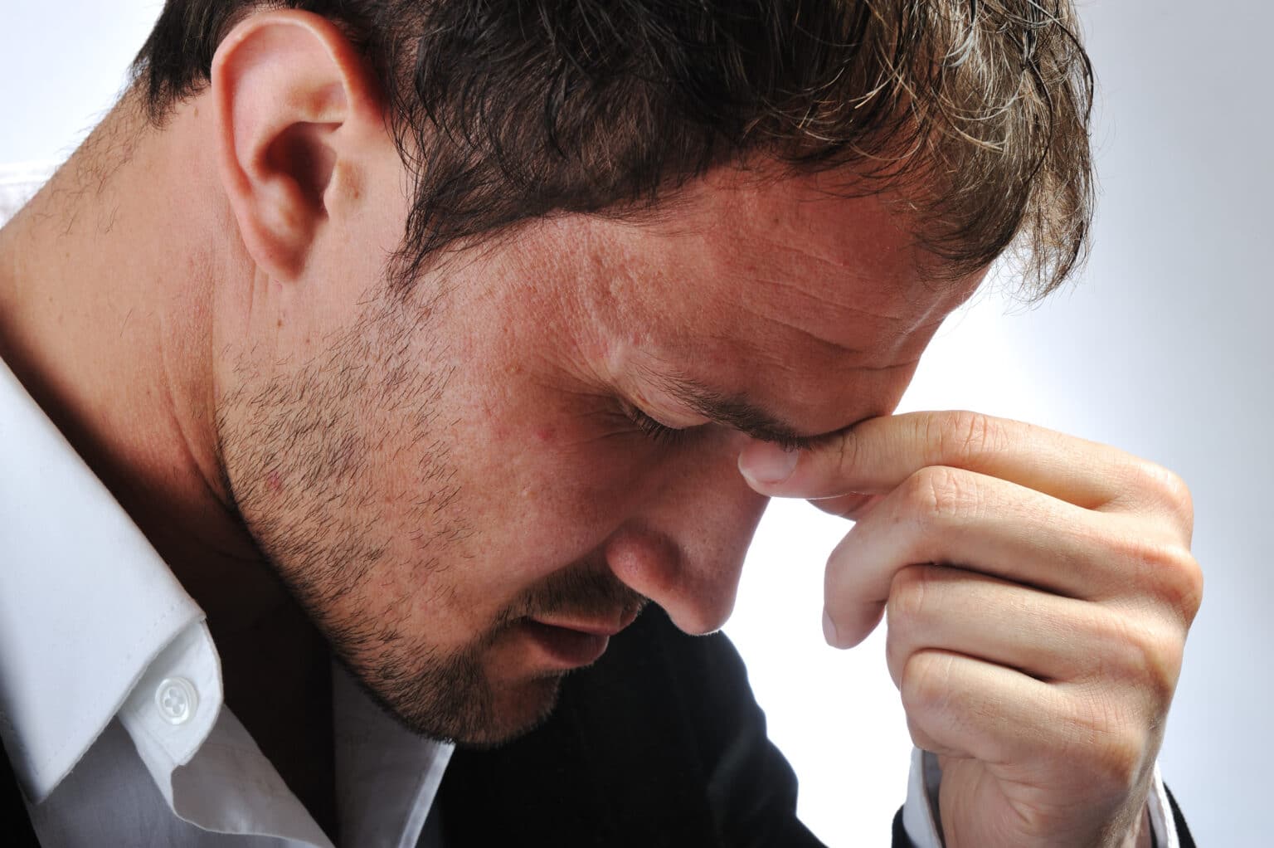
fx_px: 2476
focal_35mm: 70
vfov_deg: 19.4
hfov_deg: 28.9
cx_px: 637
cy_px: 424
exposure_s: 1/200
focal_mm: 70
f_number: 16
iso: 100
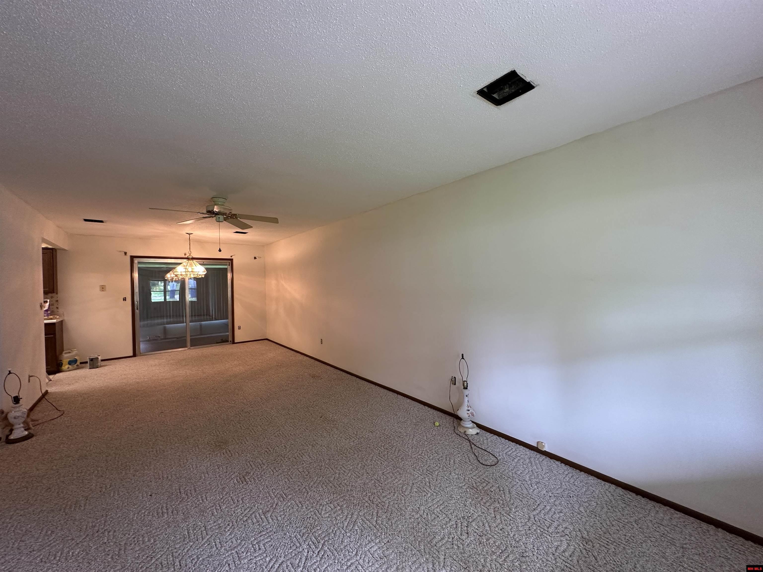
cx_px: 382
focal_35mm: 14
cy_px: 286
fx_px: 309
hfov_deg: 102.1
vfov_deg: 85.7
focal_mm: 2.22
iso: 200
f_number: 2.2
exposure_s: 1/60
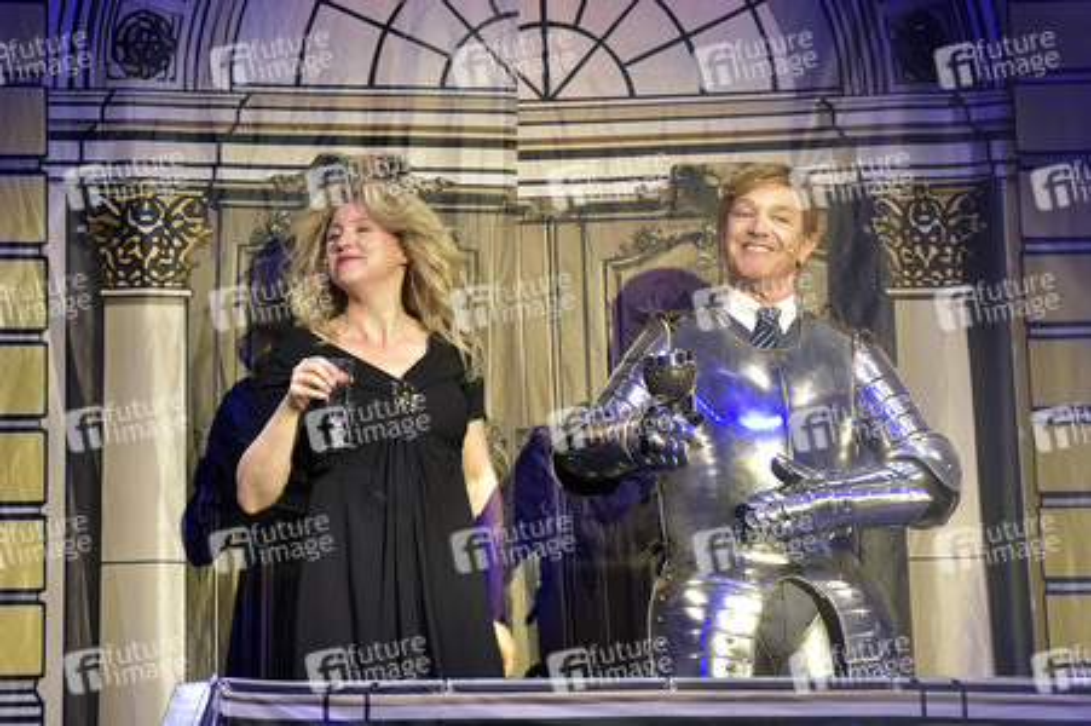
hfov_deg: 11.4
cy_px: 363
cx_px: 546
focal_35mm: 180
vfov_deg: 7.6
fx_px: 5451
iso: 1600
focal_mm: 180
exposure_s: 1/160
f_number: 4
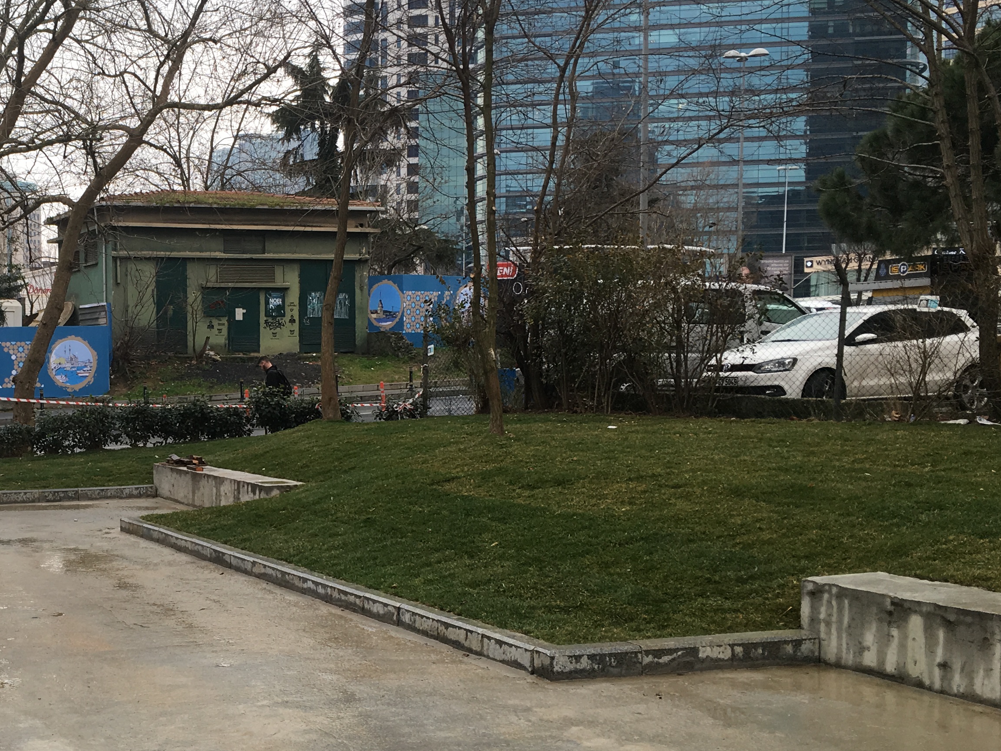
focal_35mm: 51
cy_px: 460
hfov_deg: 35.7
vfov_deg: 28.5
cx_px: 138
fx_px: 1475
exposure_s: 1/100
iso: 25
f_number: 2.2
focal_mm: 4.15
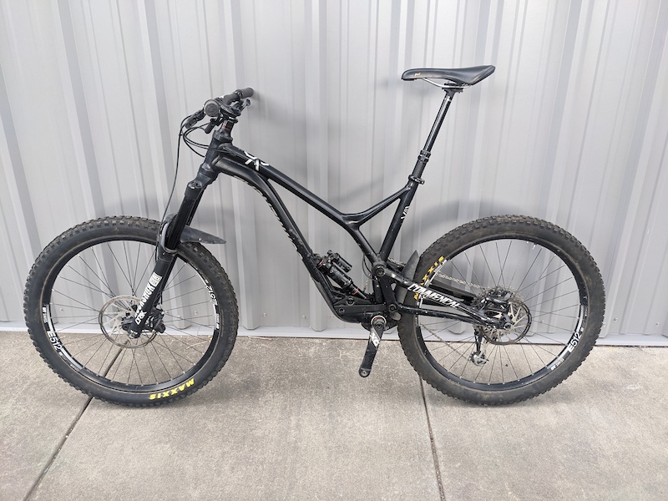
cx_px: 334
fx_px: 521
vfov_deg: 51.4
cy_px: 250
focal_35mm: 27
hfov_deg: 65.3
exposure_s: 1/40
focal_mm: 4.38
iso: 85
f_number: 1.73
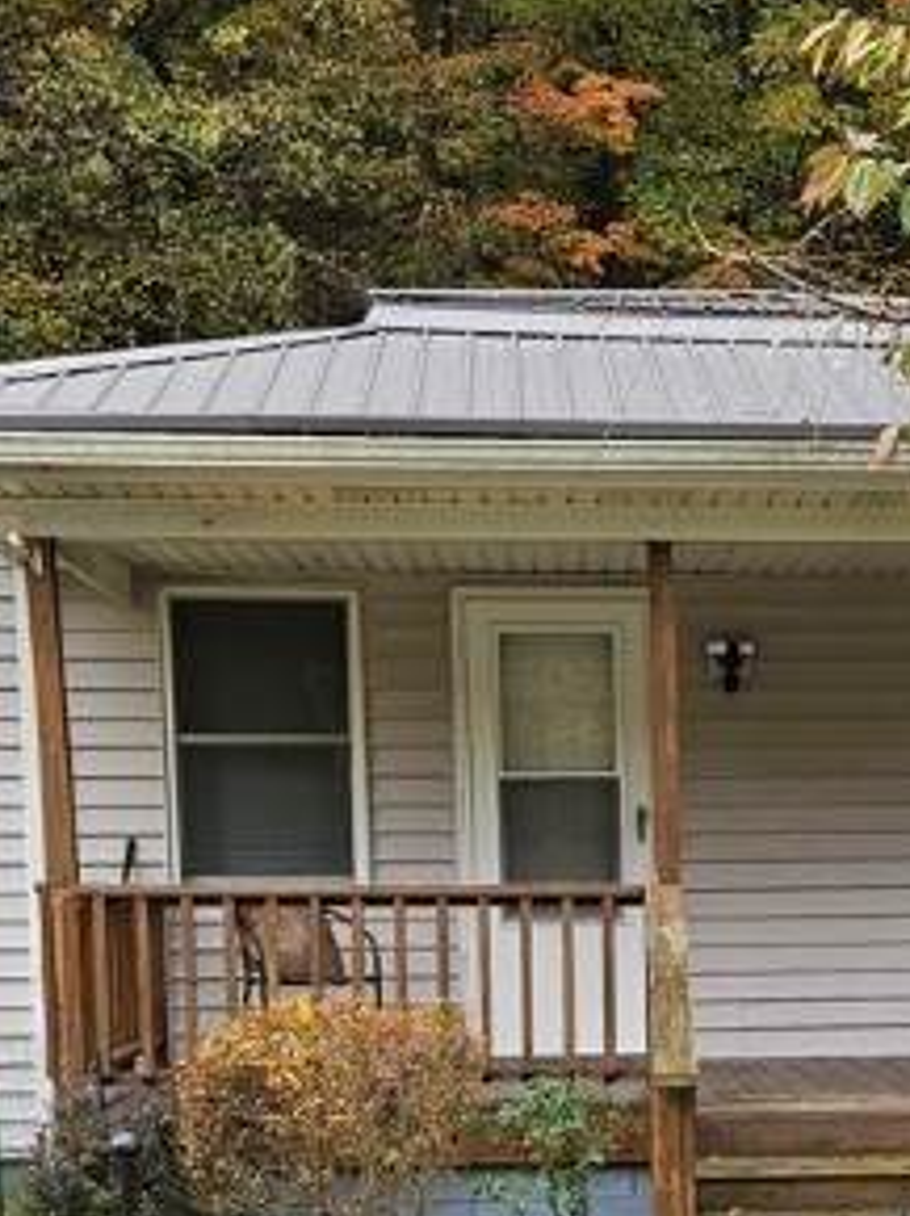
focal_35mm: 61
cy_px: 1128
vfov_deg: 30.1
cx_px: 734
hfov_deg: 23.6
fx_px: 2141
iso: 25
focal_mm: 5.4
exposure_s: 1/189
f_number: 1.8
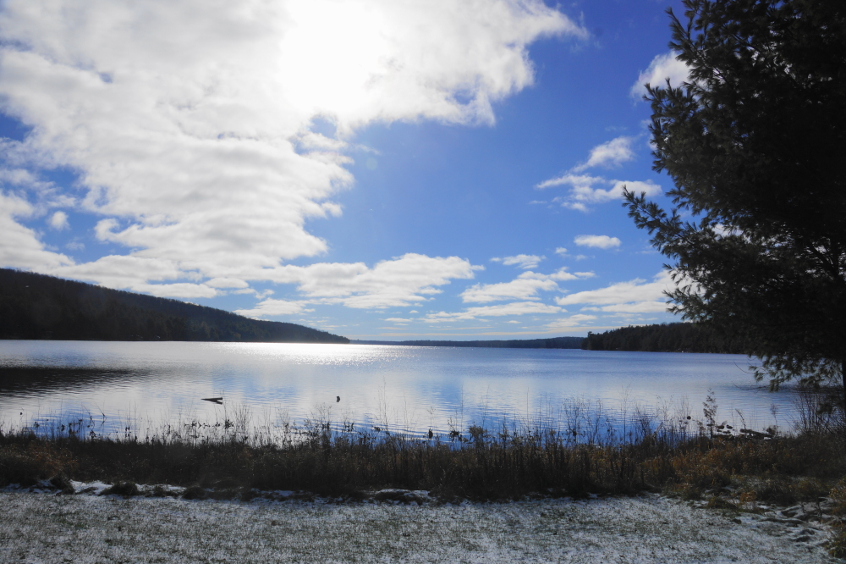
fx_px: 634
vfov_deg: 47.9
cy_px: 282
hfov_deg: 67.4
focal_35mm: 27
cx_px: 423
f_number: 13
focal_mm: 18
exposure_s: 1/250
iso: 100
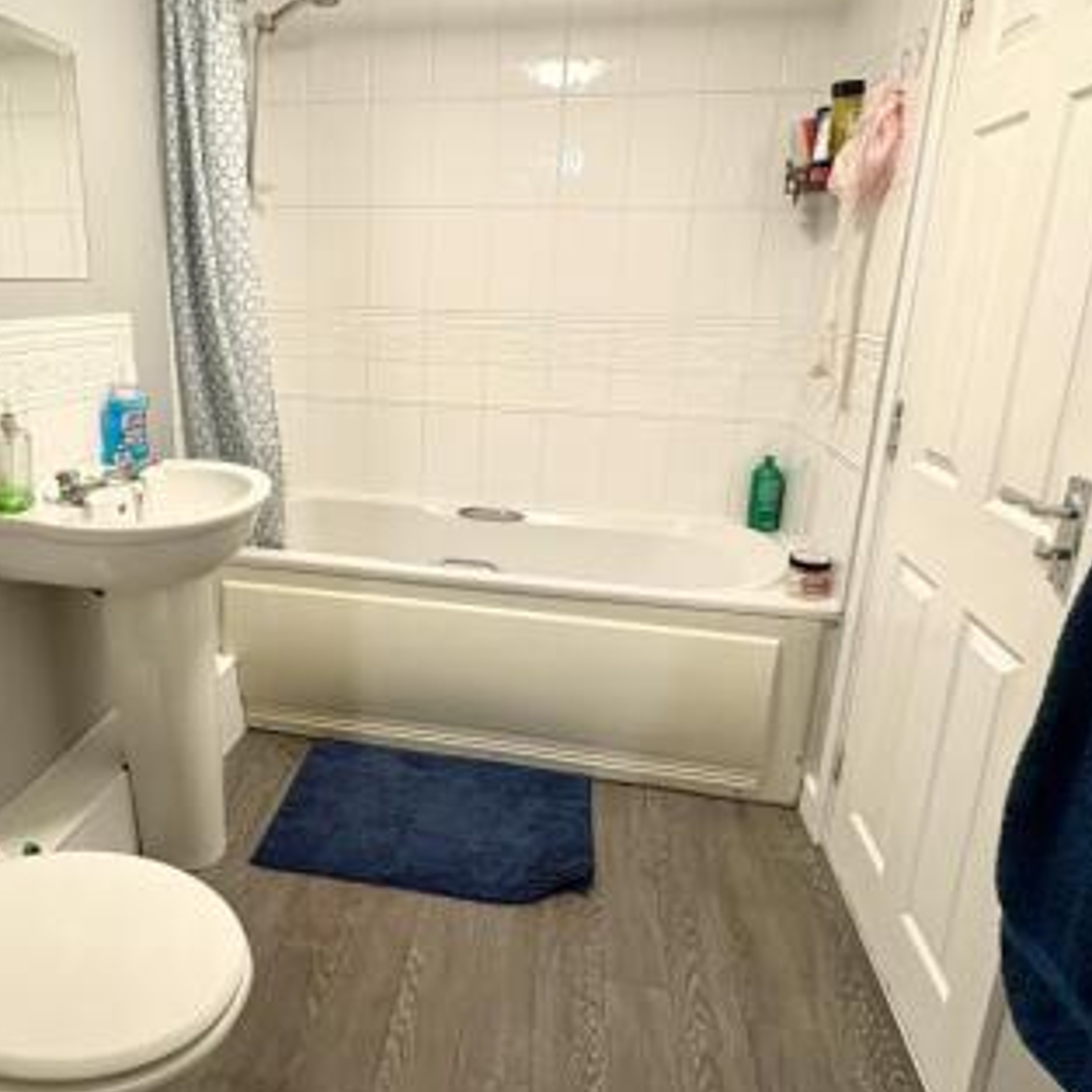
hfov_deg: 66.1
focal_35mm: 23
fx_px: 821
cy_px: 482
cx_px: 402
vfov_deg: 67.0
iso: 250
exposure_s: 1/50
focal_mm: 2.22
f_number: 2.2
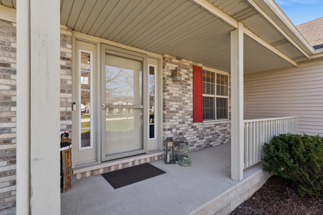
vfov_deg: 70.5
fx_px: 153
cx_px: 162
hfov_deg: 93.3
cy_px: 108
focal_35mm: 17
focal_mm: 17
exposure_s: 1/200
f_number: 8
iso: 200
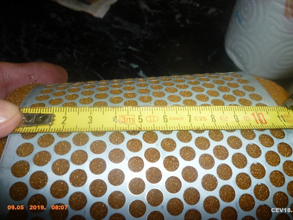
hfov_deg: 61.7
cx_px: 146
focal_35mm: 29
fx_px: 245
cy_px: 110
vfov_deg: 48.2
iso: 100
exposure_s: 1/30
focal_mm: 5.2
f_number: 4
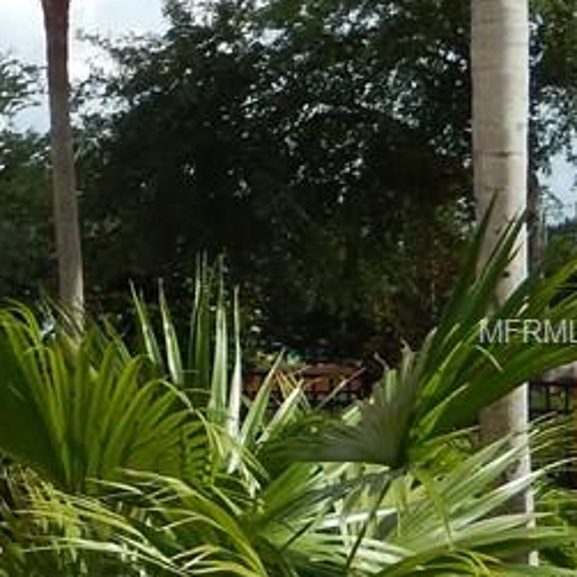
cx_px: -559
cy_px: 333
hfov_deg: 12.0
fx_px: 2452
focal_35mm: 130
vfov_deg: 13.4
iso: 125
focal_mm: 6.5
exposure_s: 1/800
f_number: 4
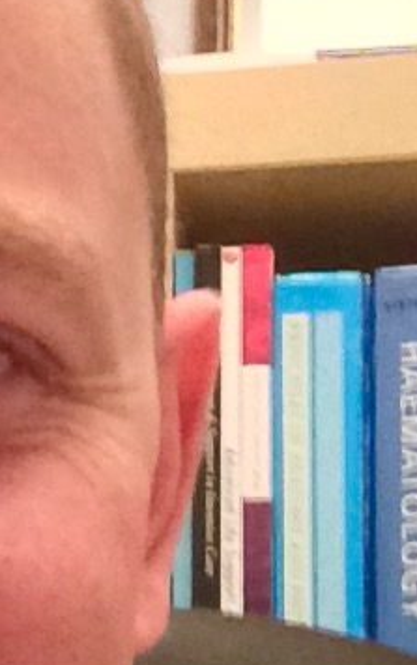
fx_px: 2142
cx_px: -301
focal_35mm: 118
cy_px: 601
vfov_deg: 17.4
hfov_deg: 10.5
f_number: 2.4
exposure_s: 1/17
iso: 500
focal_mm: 2.15
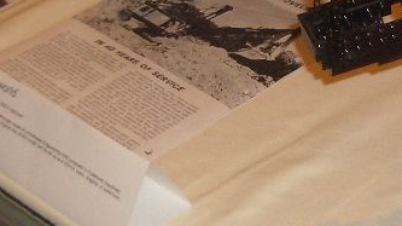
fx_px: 1406
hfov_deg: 16.2
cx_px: 314
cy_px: 71
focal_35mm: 132
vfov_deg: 9.2
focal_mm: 5.8
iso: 100
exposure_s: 1/60
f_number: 2.6
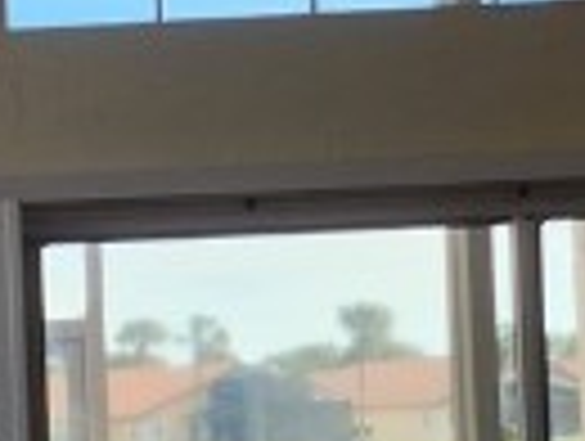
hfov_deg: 9.6
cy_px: 414
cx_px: -693
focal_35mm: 189
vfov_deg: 7.9
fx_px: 3200
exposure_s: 1/366
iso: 50
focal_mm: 5
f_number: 1.8
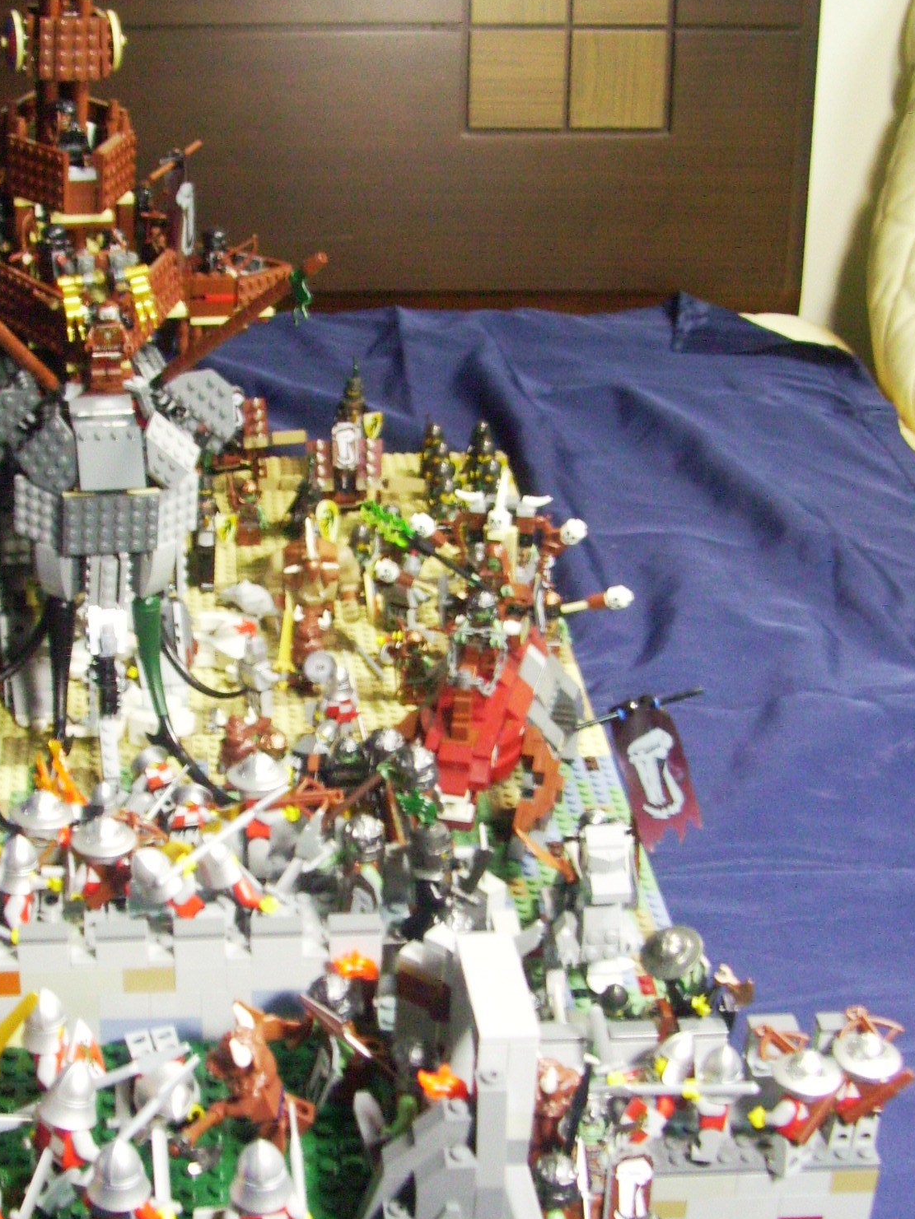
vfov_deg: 34.3
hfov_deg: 25.8
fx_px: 1973
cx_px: 222
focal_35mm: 56
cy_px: 707
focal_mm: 5.7
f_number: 2.9
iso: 160
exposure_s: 1/8
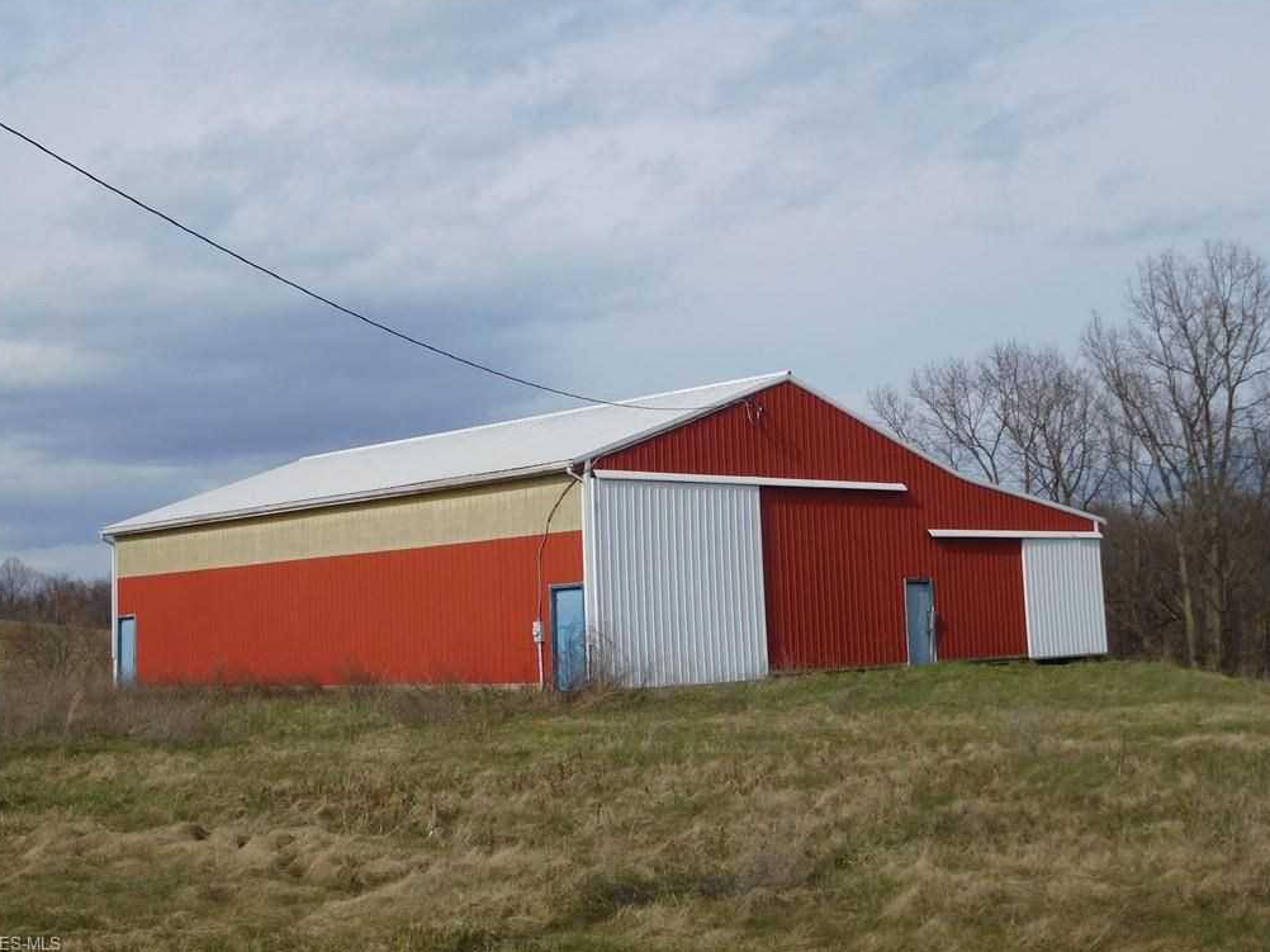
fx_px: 1687
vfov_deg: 31.5
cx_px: 634
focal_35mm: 46
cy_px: 469
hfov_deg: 41.2
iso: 125
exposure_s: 1/1500
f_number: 4
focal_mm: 8
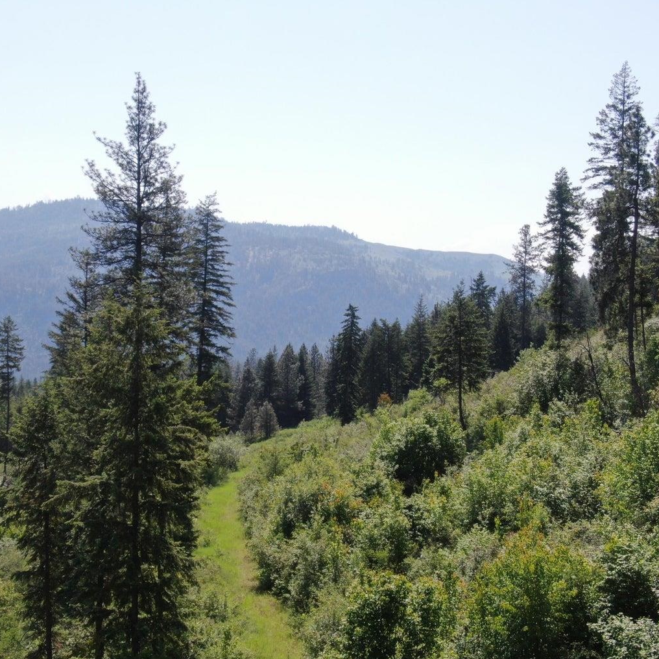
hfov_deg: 30.0
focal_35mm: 57
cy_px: 331
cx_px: 284
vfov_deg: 30.0
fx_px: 1228
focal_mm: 8.6
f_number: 3.8
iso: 200
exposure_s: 1/1250
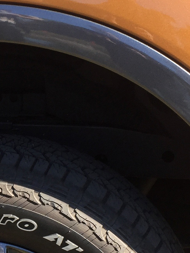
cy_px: 179
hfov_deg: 14.0
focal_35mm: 103
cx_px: -23
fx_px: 754
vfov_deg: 19.0
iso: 32
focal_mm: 4.15
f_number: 2.2
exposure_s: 1/482
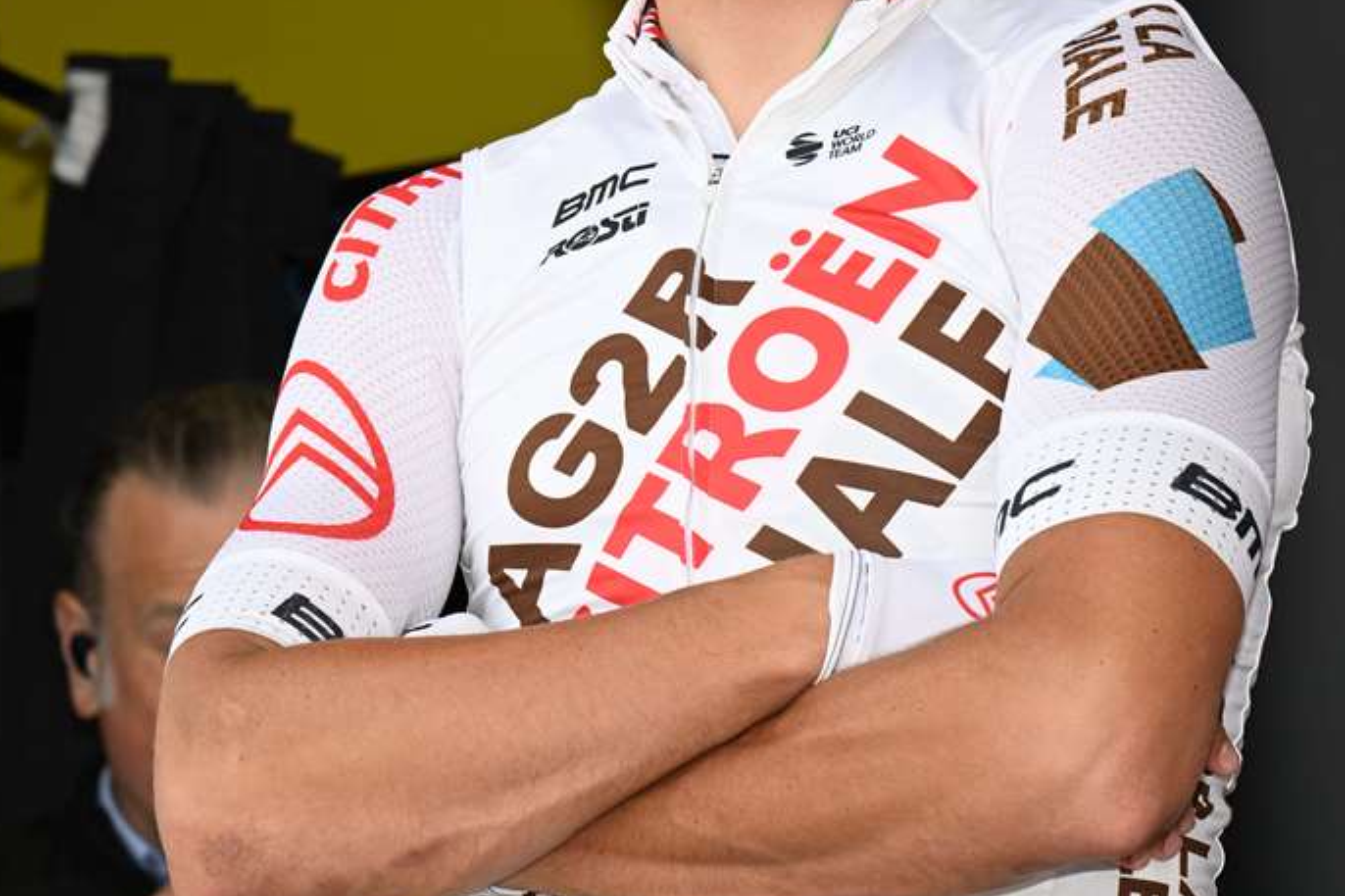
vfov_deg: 3.9
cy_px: 165
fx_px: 13072
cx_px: 786
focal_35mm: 350
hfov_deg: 5.9
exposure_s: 1/200
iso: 400
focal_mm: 200
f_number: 13
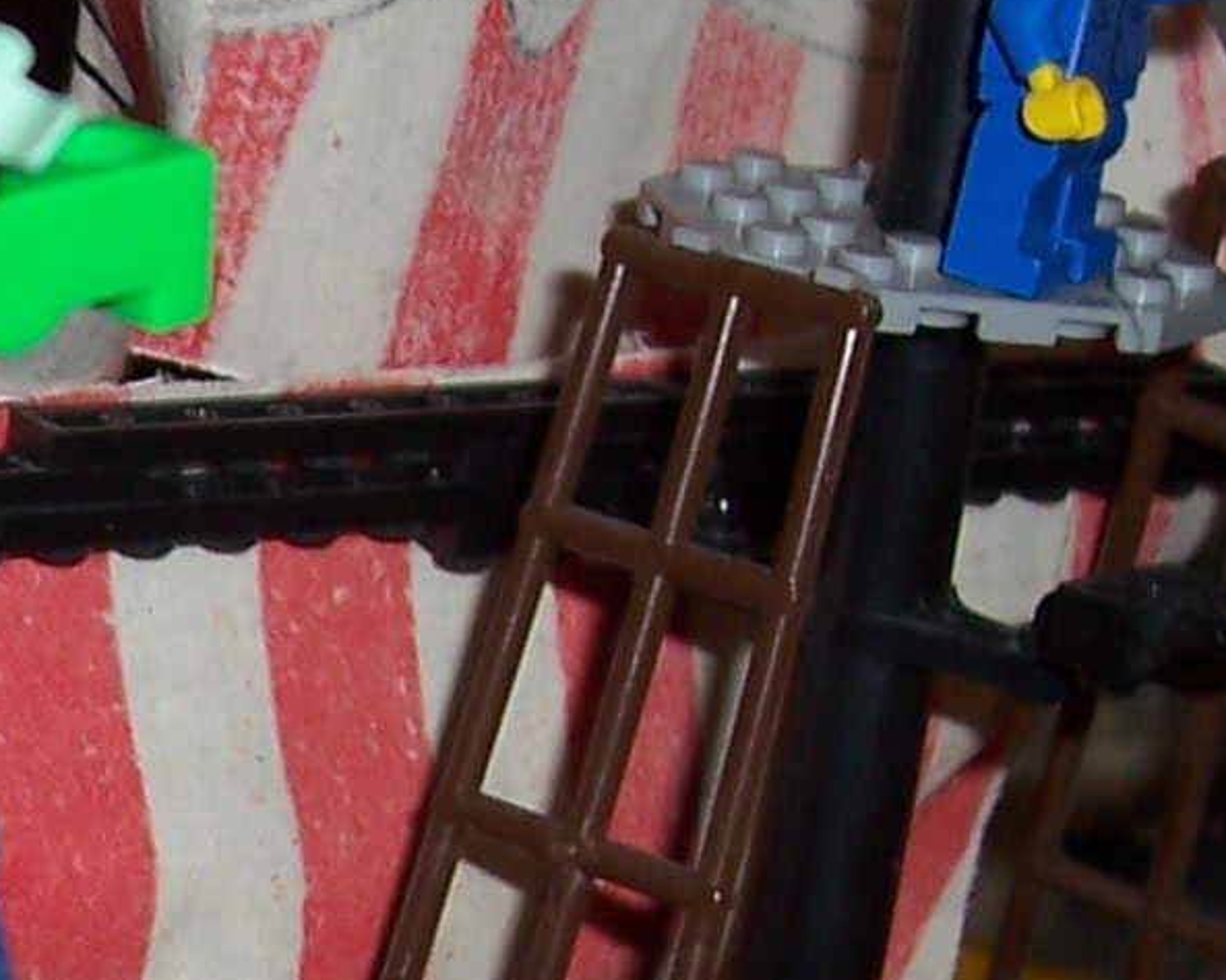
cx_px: -341
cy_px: 1044
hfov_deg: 14.3
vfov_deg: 11.8
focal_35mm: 129
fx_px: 4679
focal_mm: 5.6
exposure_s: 1/60
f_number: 2.7
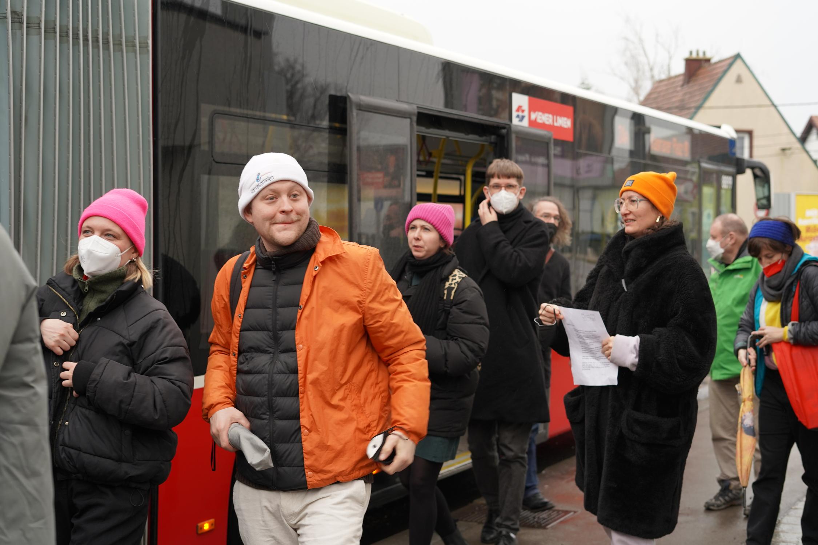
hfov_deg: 39.6
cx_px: 409
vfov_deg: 27.0
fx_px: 1136
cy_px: 272
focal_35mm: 50
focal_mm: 50
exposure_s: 1/160
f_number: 4
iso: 640
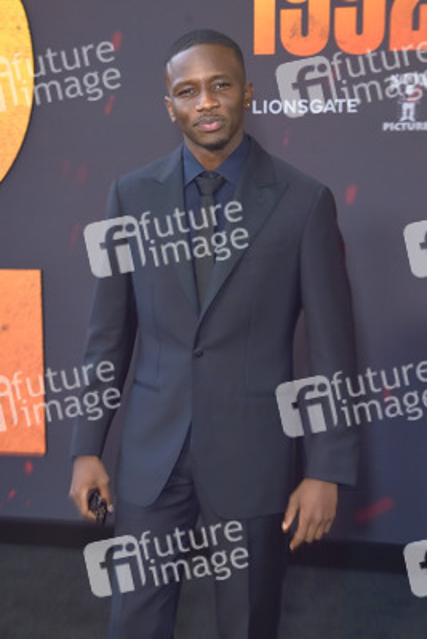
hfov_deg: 28.1
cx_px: 214
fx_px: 853
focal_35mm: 48
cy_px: 320
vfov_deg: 41.1
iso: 640
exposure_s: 1/250
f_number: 6.3
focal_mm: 48
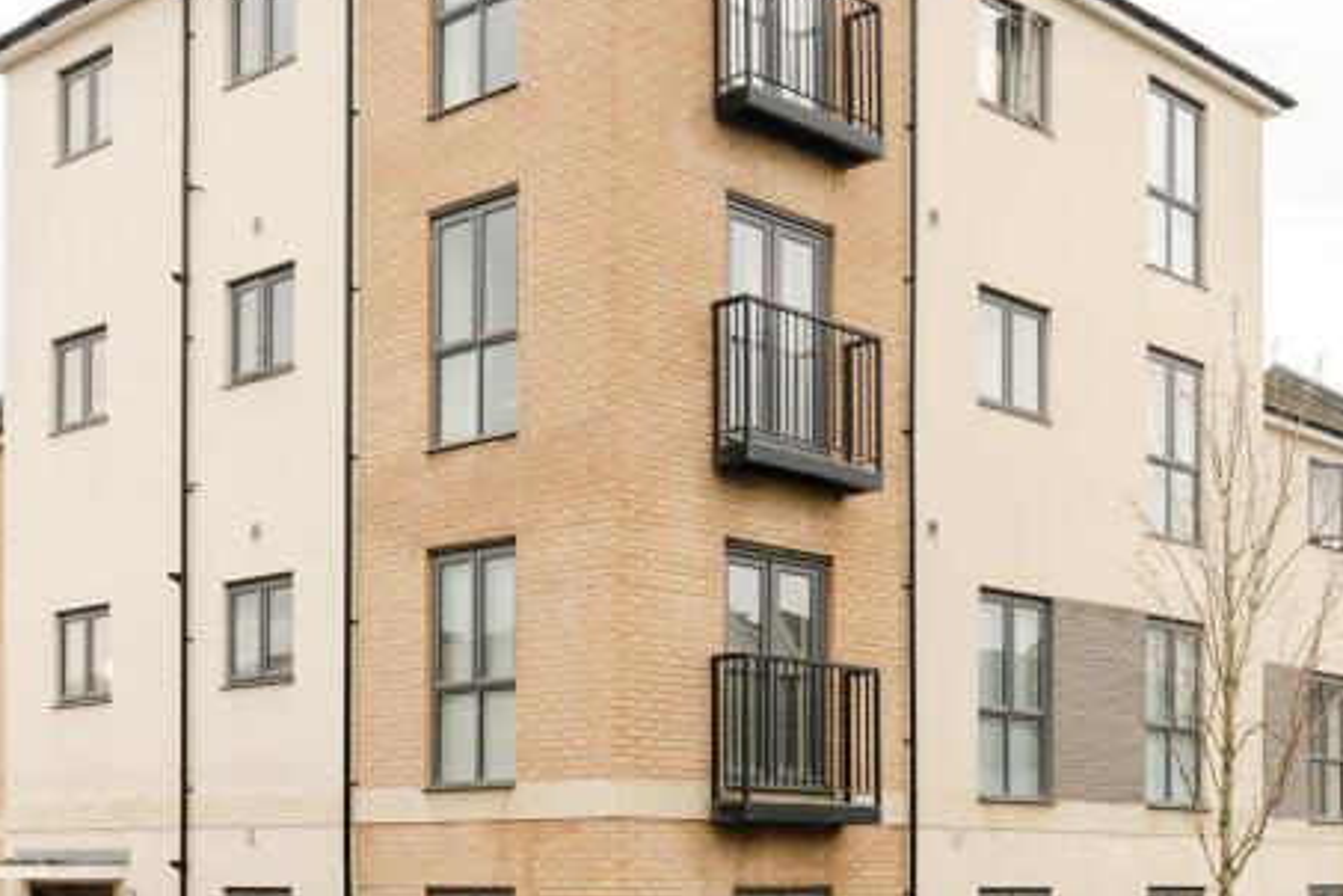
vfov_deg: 31.0
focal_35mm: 43
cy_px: 565
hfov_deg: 44.1
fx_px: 1604
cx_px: 990
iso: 400
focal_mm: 19
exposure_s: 1/125
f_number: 7.1
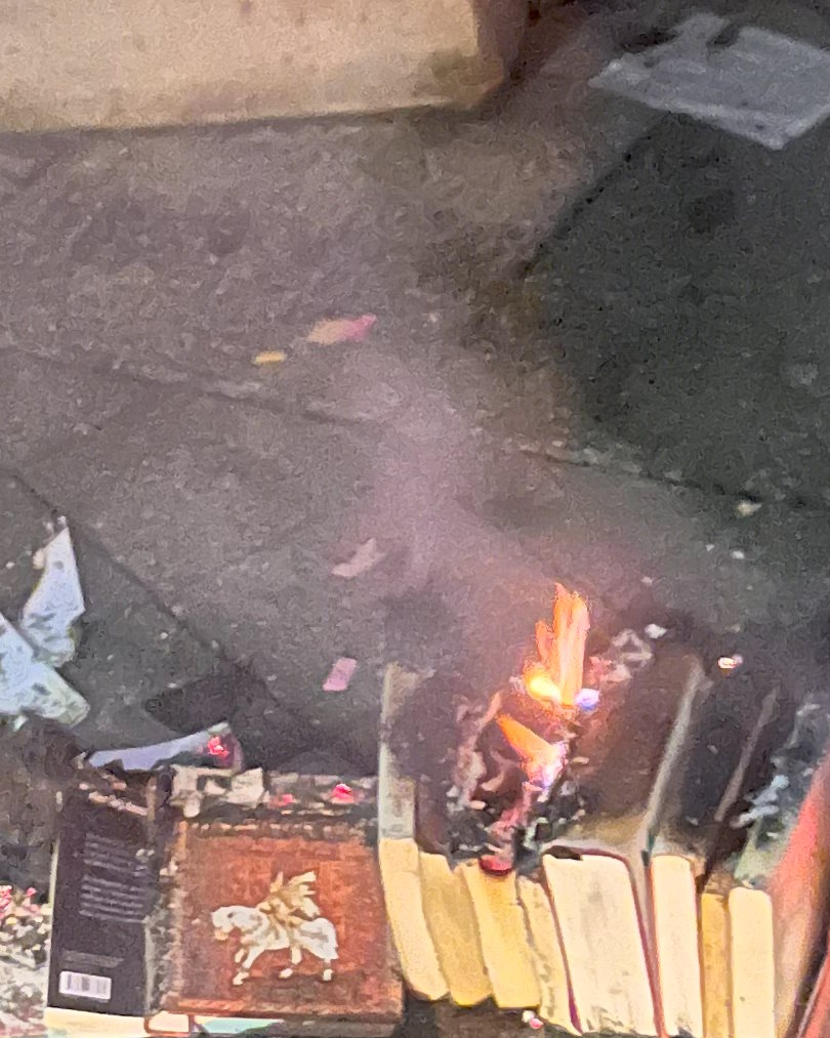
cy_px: 1690
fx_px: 3102
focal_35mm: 101
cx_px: 352
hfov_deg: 15.2
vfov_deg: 16.7
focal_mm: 5.1
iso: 1600
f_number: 1.6
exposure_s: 1/5
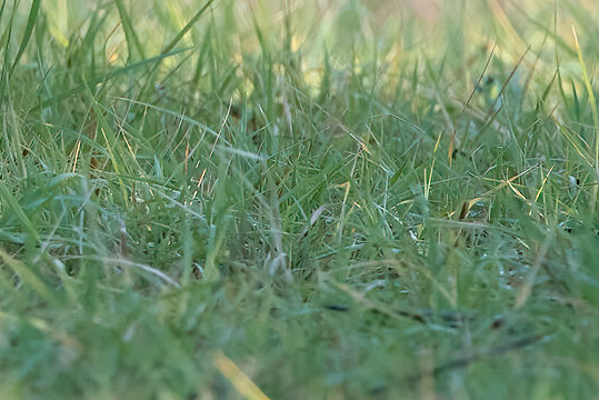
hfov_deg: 0.8
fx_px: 44448
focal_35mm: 2670
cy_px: -489
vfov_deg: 0.5
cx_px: -87
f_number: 8
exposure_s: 1/800
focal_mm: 600
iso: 1600
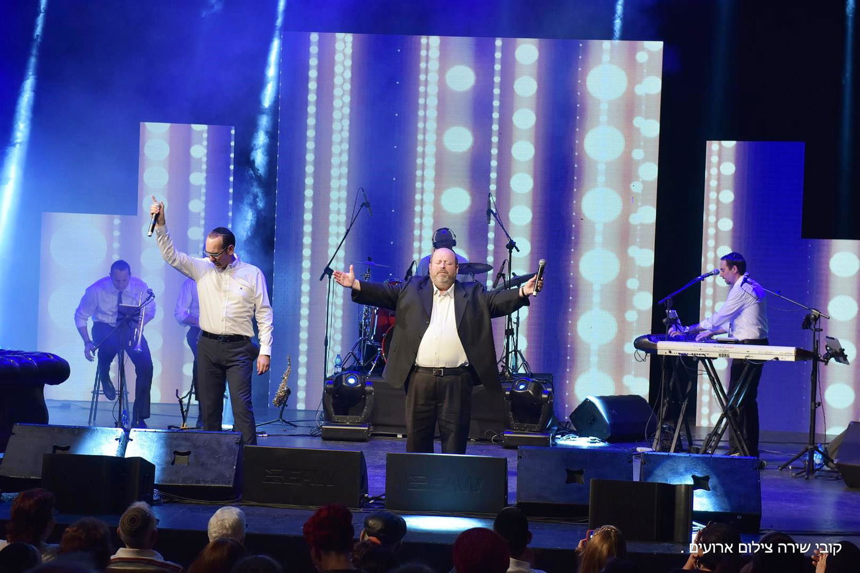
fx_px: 1672
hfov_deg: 28.8
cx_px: 430
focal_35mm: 70
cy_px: 286
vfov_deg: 19.5
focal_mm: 70
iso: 640
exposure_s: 1/100
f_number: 5
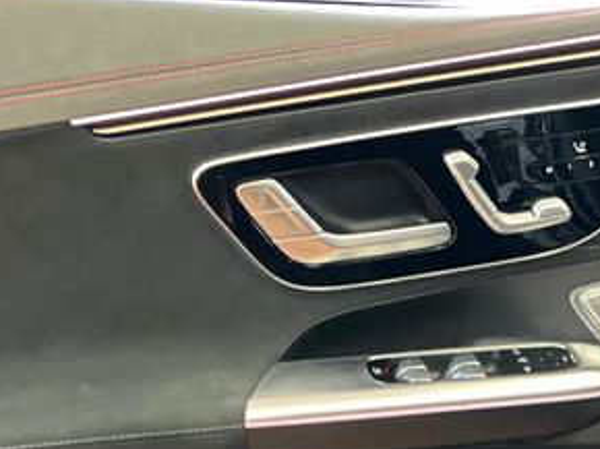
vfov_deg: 8.7
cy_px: 379
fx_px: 2944
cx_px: 391
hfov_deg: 11.6
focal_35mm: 170
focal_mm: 9
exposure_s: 1/15
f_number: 2.8
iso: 500
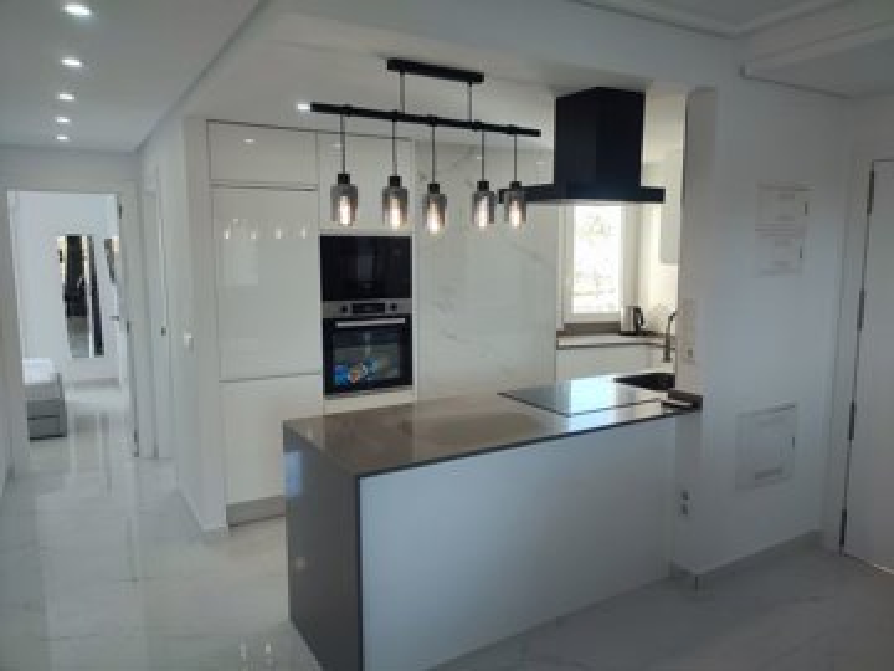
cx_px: 447
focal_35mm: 25
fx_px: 646
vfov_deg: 54.9
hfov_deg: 69.4
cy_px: 336
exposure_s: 1/50
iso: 60
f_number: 1.9
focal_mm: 6.04
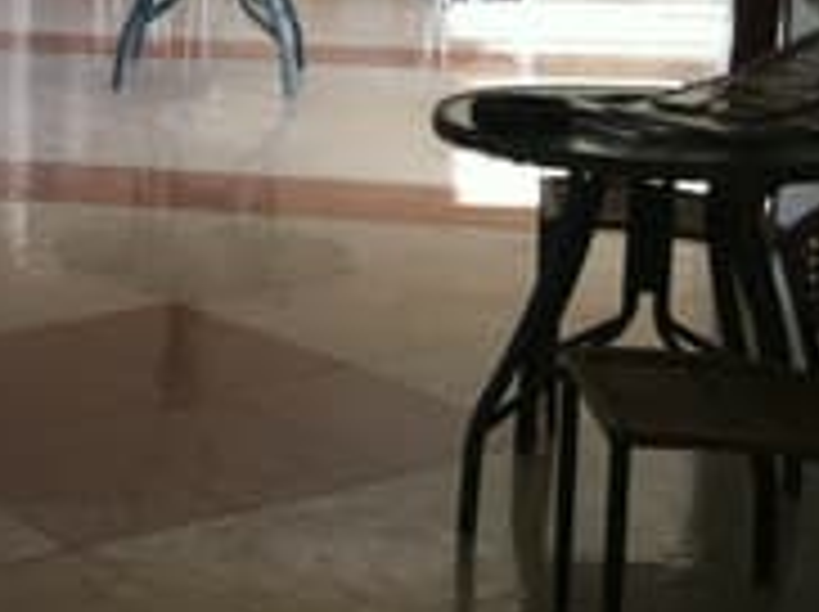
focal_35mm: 96
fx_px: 2268
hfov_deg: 19.4
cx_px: -126
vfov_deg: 15.2
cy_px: 34
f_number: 2.8
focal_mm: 3.85
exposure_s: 1/120
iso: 80
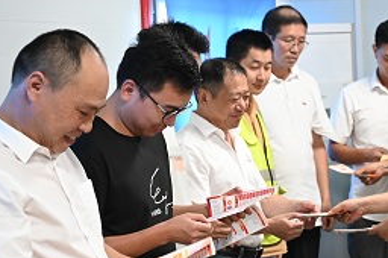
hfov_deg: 19.1
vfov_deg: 13.0
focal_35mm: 105
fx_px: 1130
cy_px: 180
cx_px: 349
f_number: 4
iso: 3200
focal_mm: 56
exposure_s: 1/100
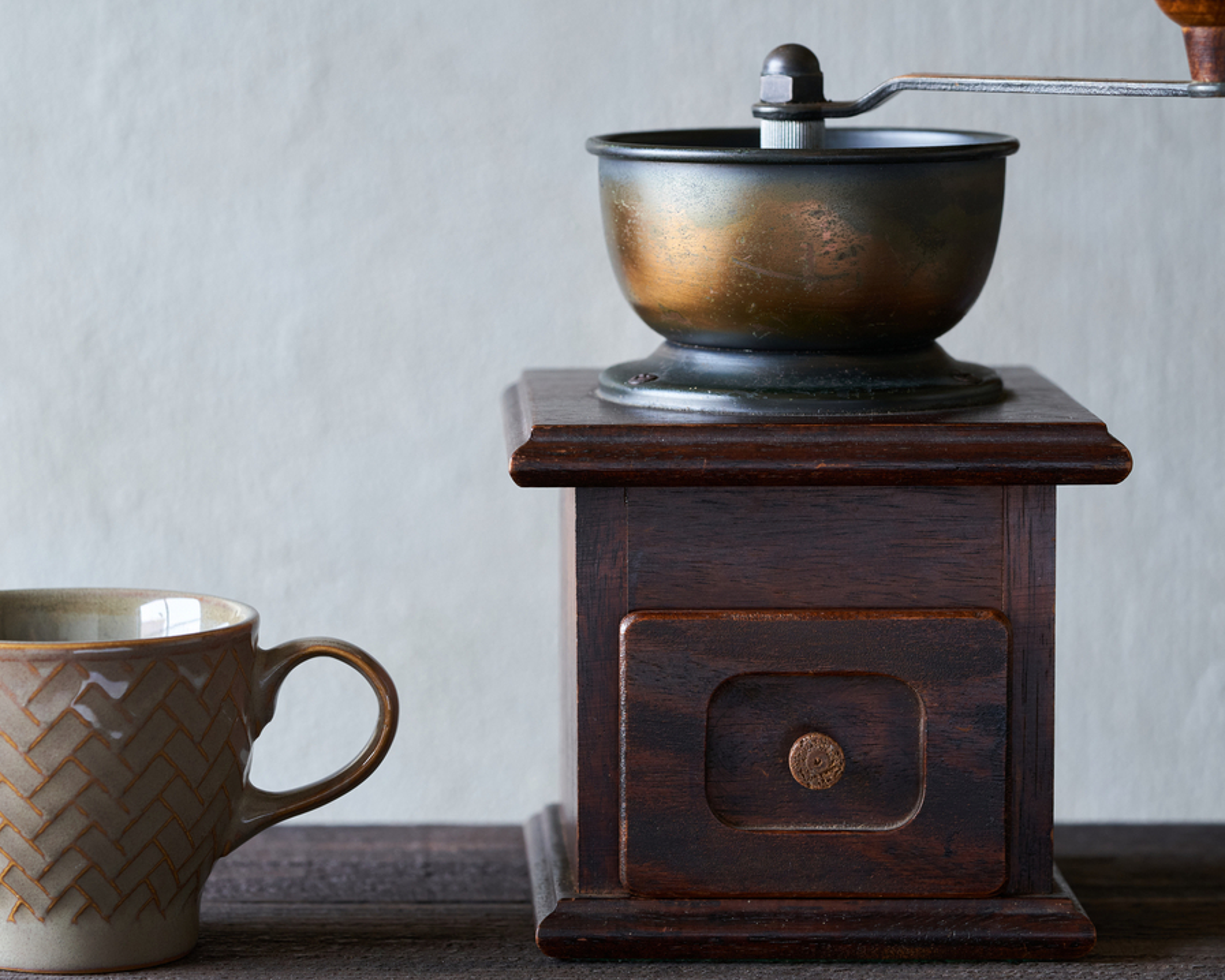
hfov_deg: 17.0
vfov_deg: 13.6
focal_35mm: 113
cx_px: 531
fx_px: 4098
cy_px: 465
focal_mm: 90
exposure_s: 1/20
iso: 400
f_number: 5.6
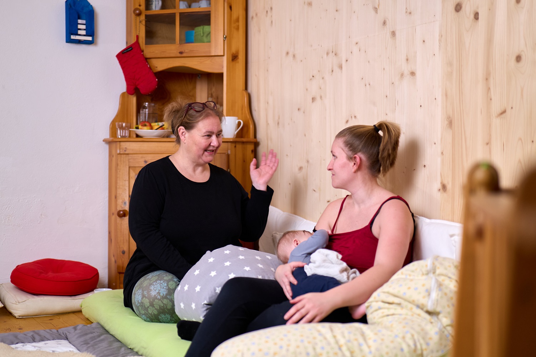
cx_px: 268
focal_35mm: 54
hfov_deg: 36.9
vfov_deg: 25.1
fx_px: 804
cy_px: 178
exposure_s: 1/160
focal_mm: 50
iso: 400
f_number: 2
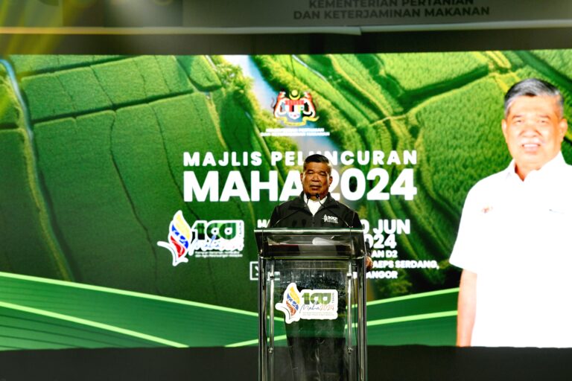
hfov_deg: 10.3
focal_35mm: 200
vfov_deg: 6.9
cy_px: 190
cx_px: 286
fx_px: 3178
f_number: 7.1
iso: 3200
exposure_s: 1/200
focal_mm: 200
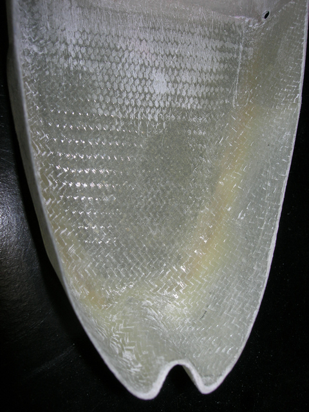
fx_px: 452
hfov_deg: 37.7
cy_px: 206
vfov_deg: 49.0
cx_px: 154
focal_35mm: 38
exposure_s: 1/60.1
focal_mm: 7.8
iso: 64
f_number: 4.8
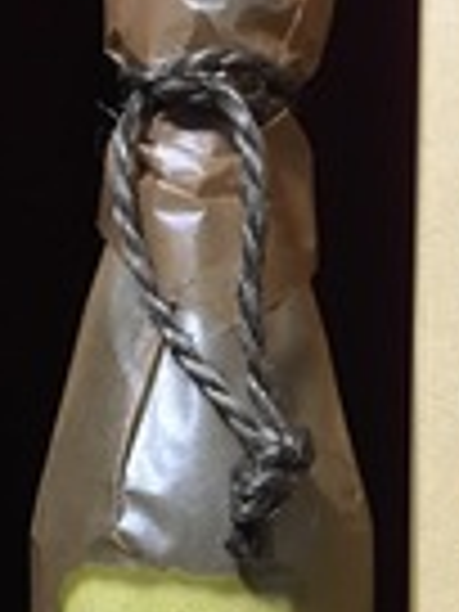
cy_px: 513
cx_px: 414
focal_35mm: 77
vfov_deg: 24.8
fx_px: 1361
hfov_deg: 18.8
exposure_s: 1/15
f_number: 2.2
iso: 250
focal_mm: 4.15
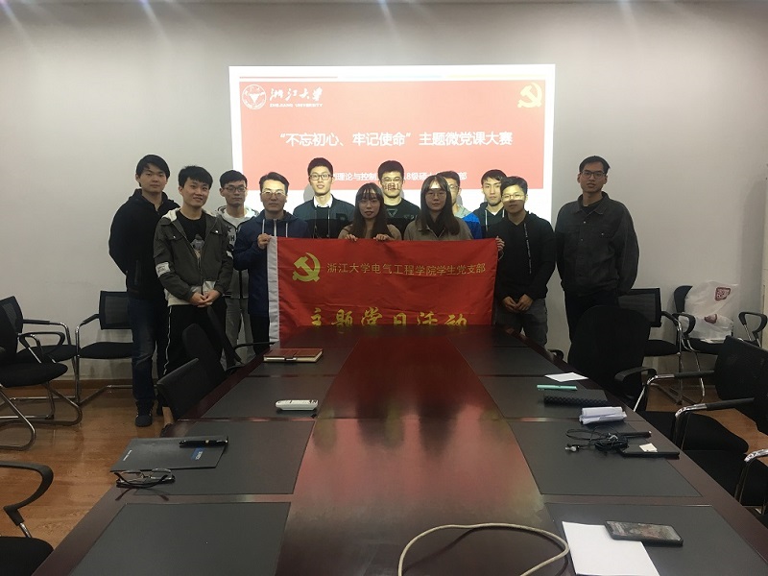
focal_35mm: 29
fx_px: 643
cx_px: 384
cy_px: 288
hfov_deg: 61.7
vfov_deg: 48.2
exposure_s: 1/33
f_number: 2.2
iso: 80
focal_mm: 4.15
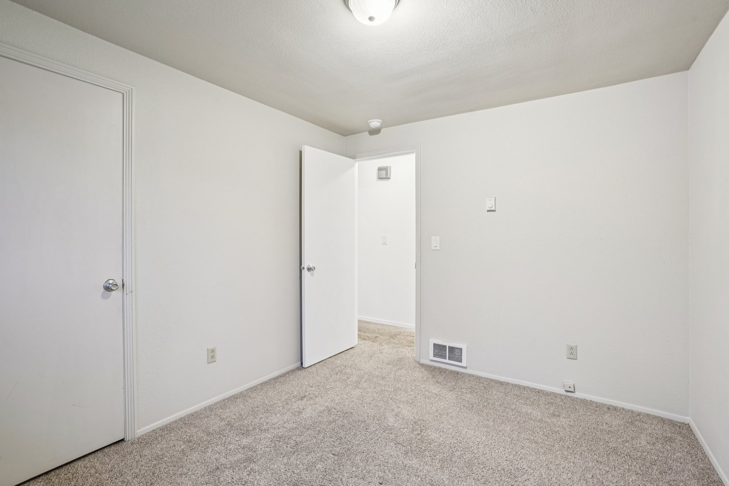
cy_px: 243
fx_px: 324
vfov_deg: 73.7
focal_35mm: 16
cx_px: 364
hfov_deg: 96.7
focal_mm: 16
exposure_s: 1/5
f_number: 8
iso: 400
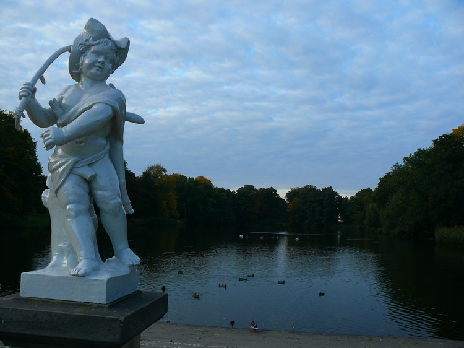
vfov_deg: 40.7
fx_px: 469
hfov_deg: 52.6
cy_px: 174
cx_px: 232
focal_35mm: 35
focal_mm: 7.4
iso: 100
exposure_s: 1/100
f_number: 3.6
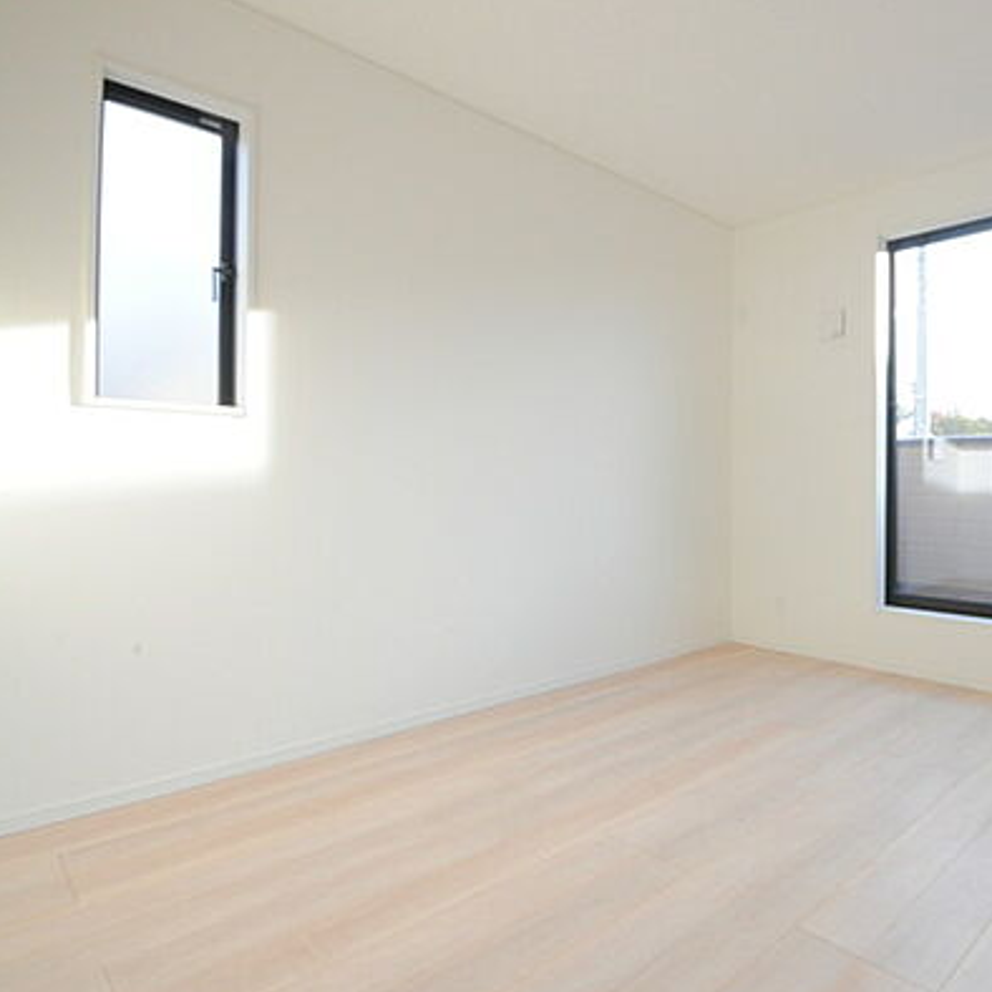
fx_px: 648
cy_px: 490
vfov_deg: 74.8
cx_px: 770
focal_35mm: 20
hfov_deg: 68.8
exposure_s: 1/30
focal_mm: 10
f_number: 4
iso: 900
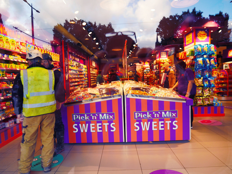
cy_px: 87
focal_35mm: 24
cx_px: 116
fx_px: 161
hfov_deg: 71.6
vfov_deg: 56.8
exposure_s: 1/100
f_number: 3.5
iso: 200
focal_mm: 12
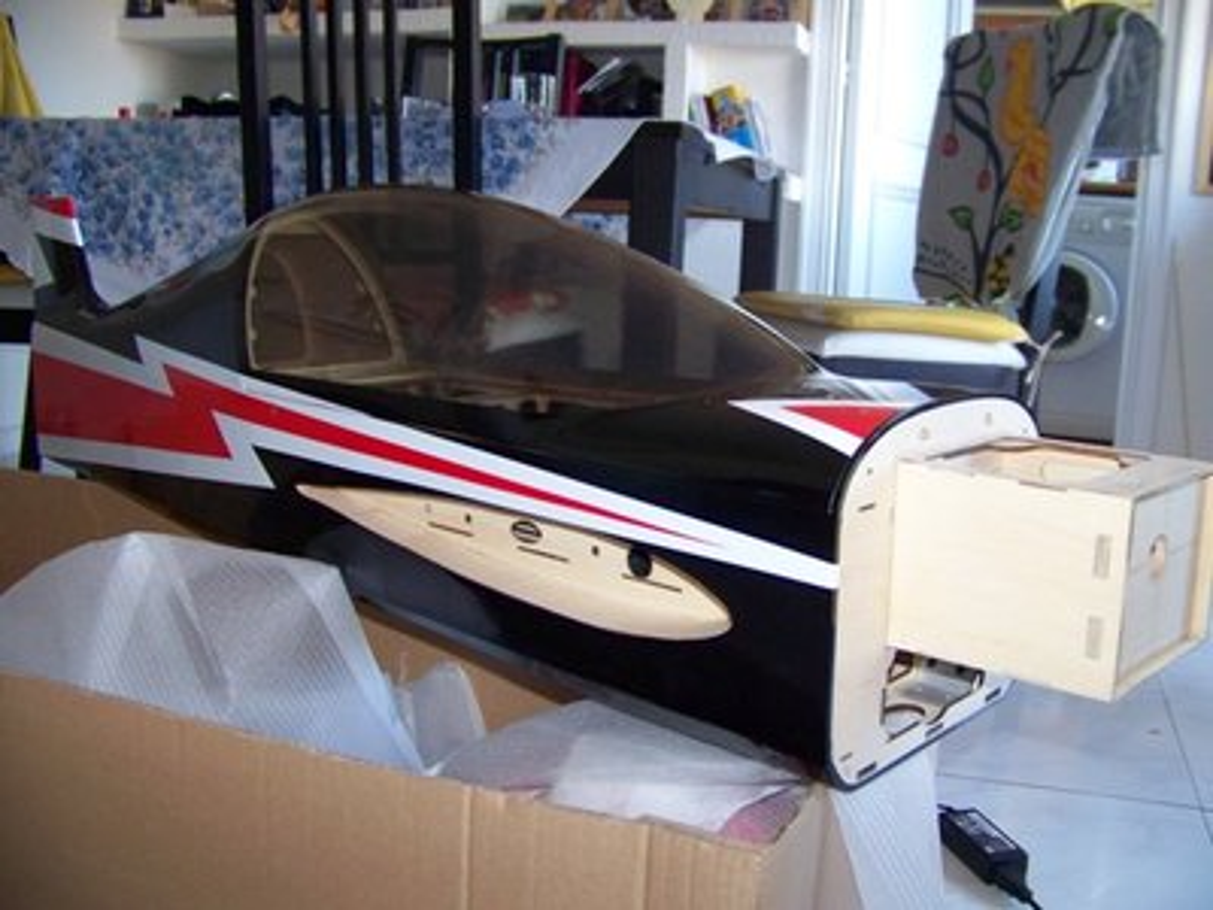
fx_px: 1261
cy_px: 455
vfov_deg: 39.7
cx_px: 606
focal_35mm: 36
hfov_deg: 51.4
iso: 200
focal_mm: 5.85
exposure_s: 1/30
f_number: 2.8
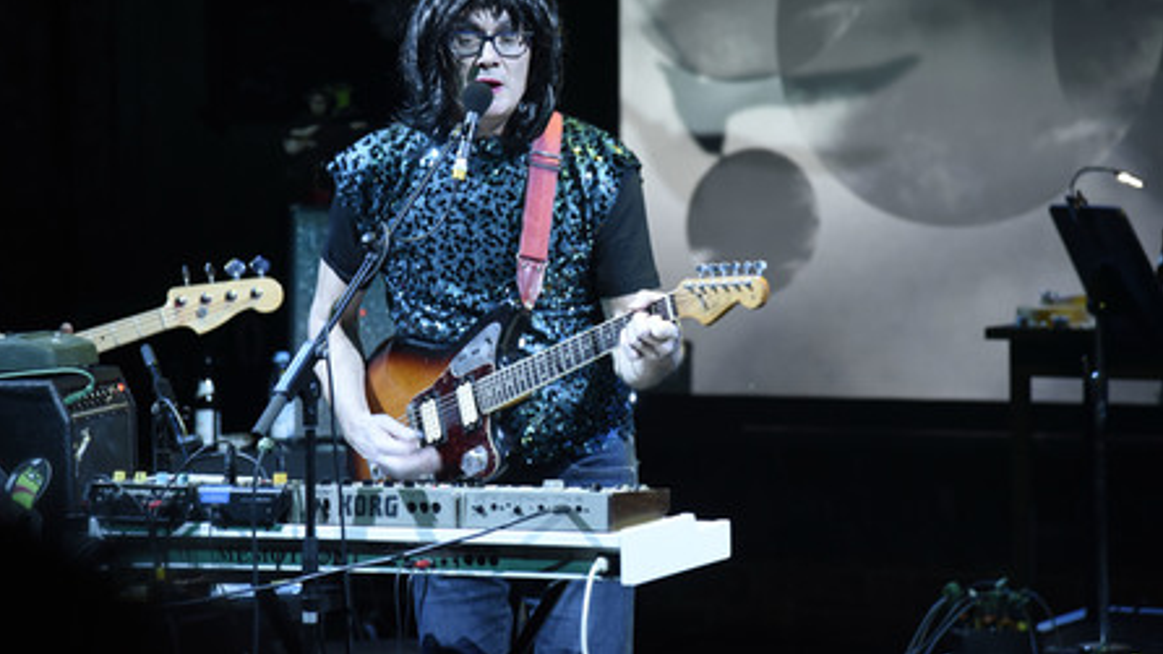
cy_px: 266
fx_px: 3917
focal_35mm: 127
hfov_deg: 16.9
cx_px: 583
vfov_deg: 9.5
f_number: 4
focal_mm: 120
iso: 2000
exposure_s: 1/50
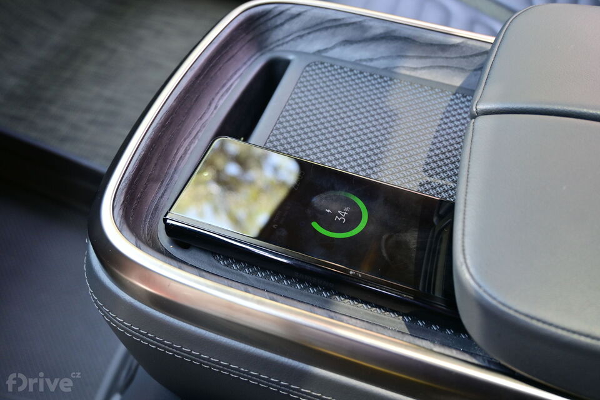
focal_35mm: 37
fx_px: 612
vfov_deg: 36.2
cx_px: 300
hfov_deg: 52.2
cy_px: 200
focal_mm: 24.5
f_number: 4.5
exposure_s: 1/80
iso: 400
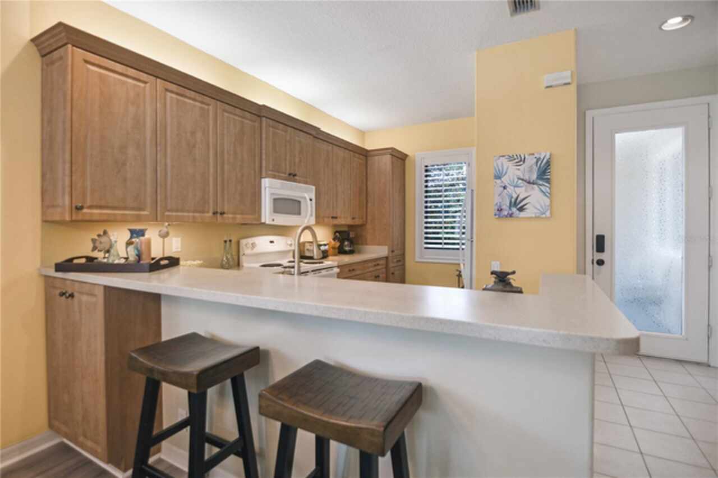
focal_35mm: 16
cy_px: 239
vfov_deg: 73.7
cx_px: 359
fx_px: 319
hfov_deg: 96.8
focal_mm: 11
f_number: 2.8
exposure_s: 1/15
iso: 100
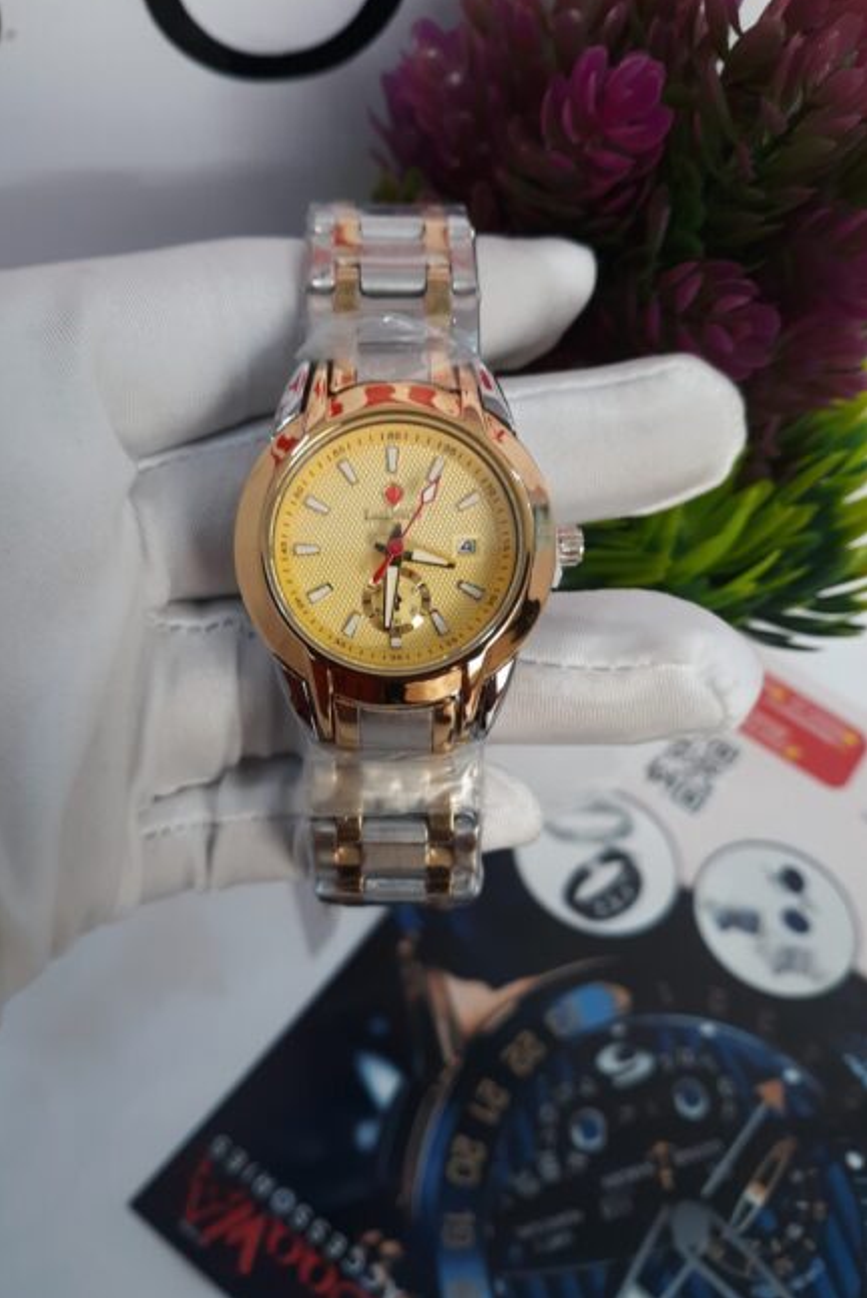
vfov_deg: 61.9
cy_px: 643
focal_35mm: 30
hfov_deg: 43.5
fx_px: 1083
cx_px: 367
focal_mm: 3.7
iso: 64
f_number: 1.7
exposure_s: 1/40
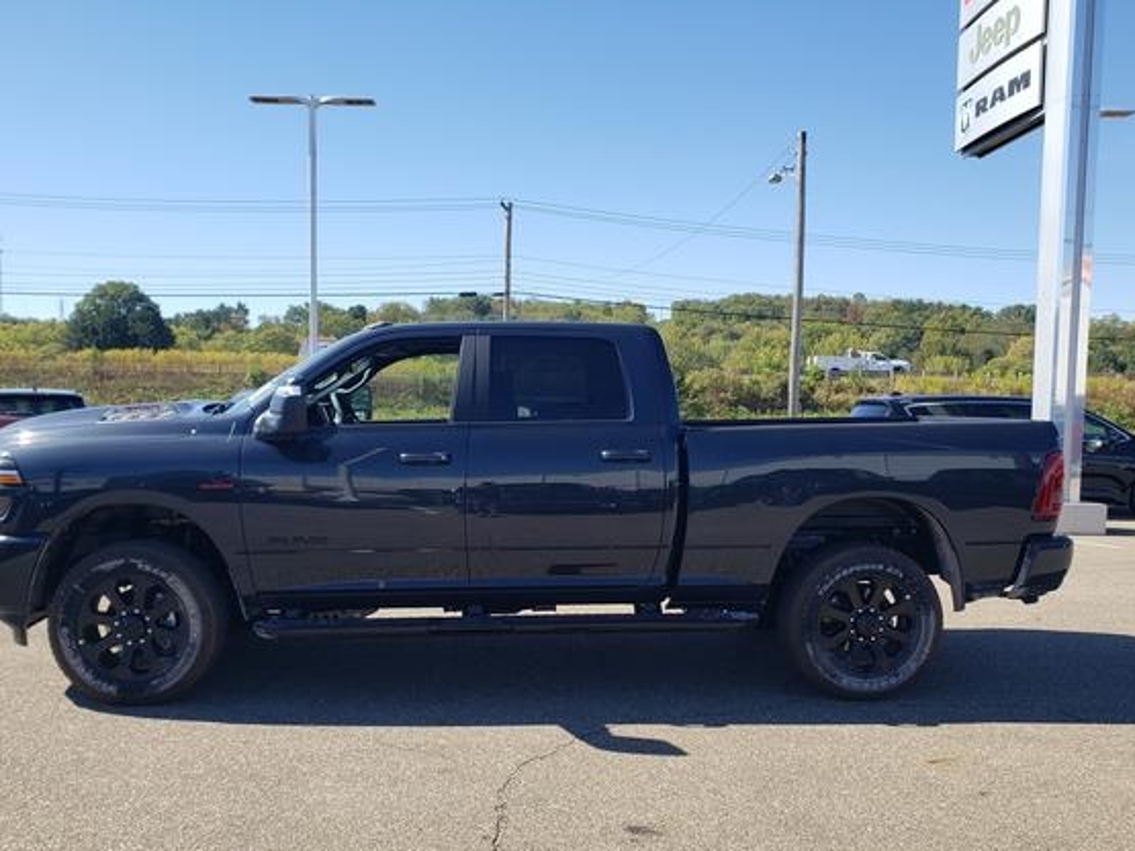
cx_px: 524
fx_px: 983
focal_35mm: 30
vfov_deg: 46.6
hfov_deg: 59.9
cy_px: 487
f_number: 2.4
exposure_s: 1/887
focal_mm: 4.3
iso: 50
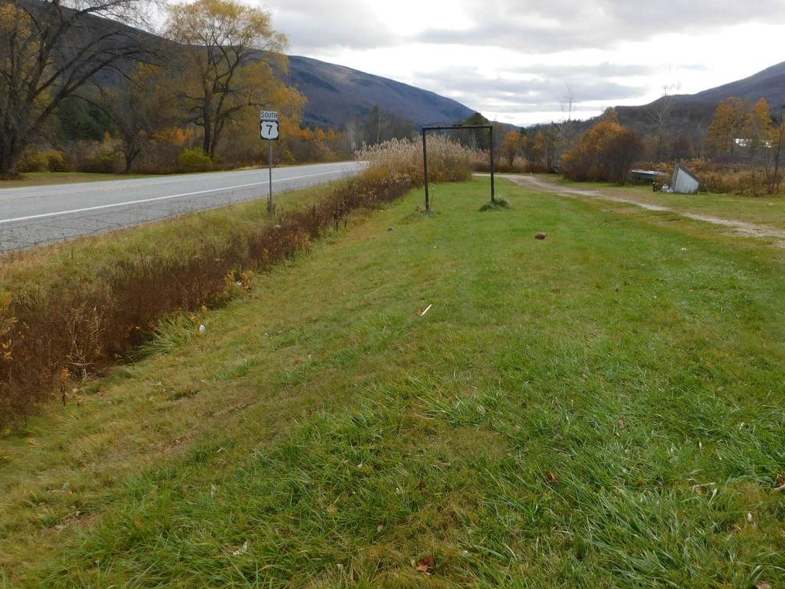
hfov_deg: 61.3
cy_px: 297
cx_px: 454
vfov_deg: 48.2
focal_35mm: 29
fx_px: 658
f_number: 3
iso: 125
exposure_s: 1/800
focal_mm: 4
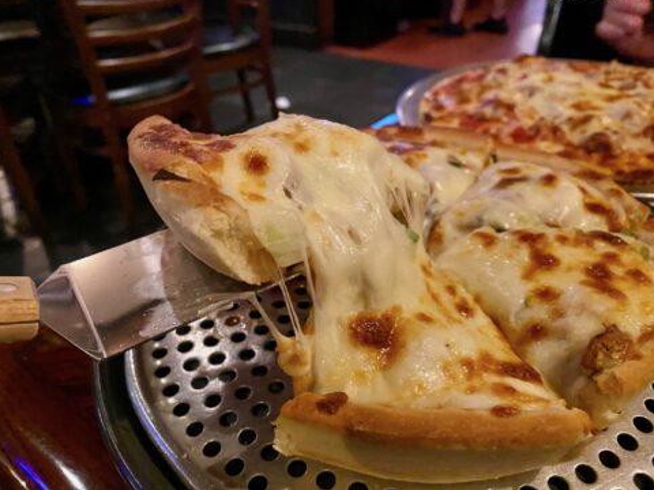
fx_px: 510
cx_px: 338
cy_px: 237
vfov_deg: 51.3
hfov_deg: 65.3
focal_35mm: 27
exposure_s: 1/30
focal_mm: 4.25
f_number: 1.8
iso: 800
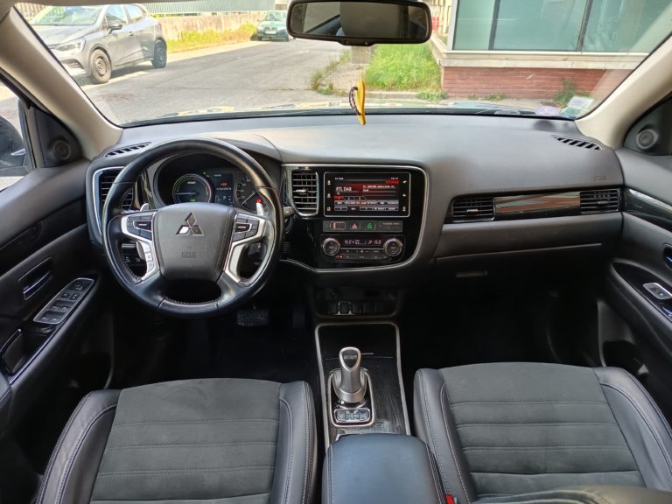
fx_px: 466
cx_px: 336
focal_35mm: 24
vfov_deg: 56.8
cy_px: 252
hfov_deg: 71.6
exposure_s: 1/50
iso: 162
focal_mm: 5.24
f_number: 1.7
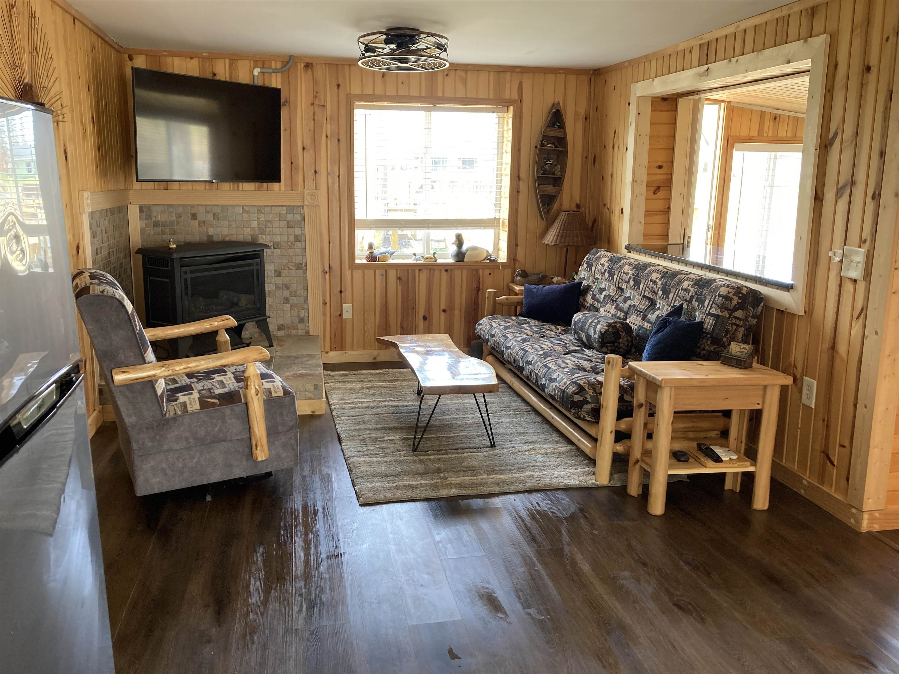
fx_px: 727
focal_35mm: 28
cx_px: 450
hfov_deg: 63.4
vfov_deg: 49.7
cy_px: 337
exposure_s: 1/60
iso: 100
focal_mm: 3.99
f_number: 1.8
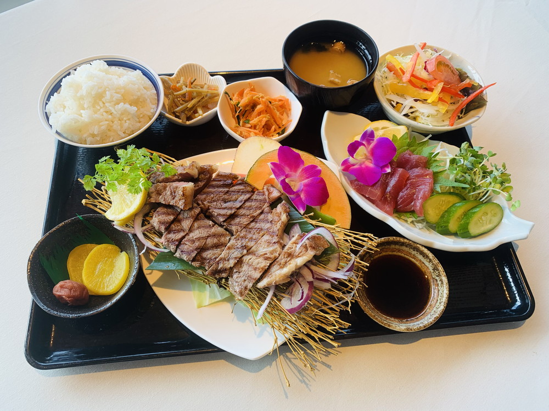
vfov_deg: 53.1
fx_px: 412
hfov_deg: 67.3
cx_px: 274
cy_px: 206
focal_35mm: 26
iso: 25
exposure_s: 1/125
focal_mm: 4.25
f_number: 1.8
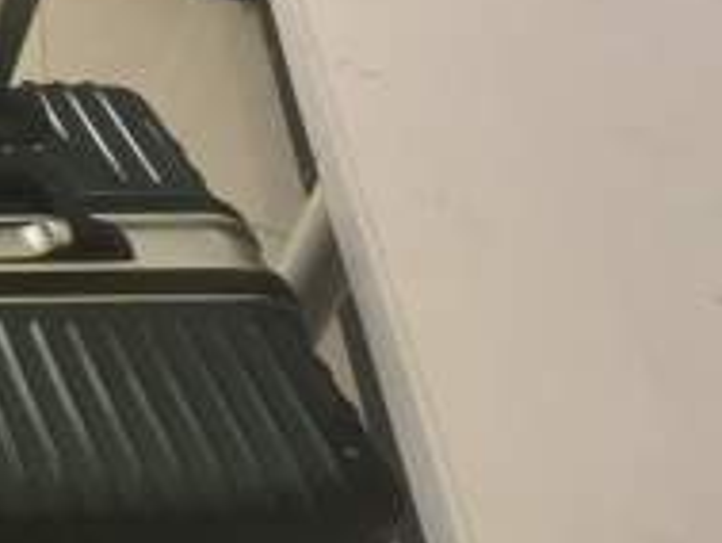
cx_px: -619
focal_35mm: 55
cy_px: -440
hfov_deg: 21.1
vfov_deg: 19.6
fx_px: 1148
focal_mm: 1.95
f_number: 2.2
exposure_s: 1/33.3
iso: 400
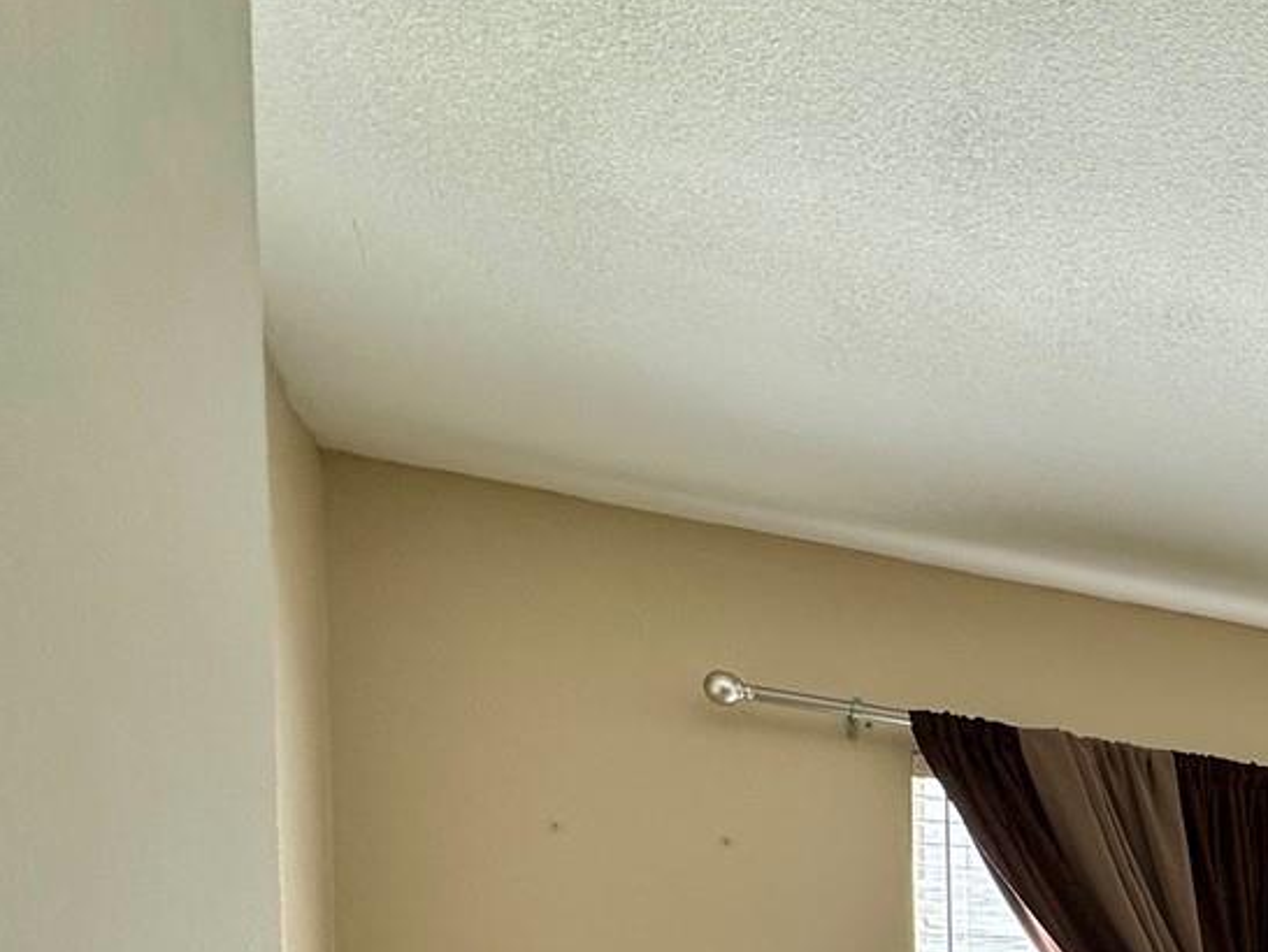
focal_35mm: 41
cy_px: 1217
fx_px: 1503
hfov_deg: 34.0
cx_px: 1616
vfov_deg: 29.0
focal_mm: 2.22
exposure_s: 1/99
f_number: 2.2
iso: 50
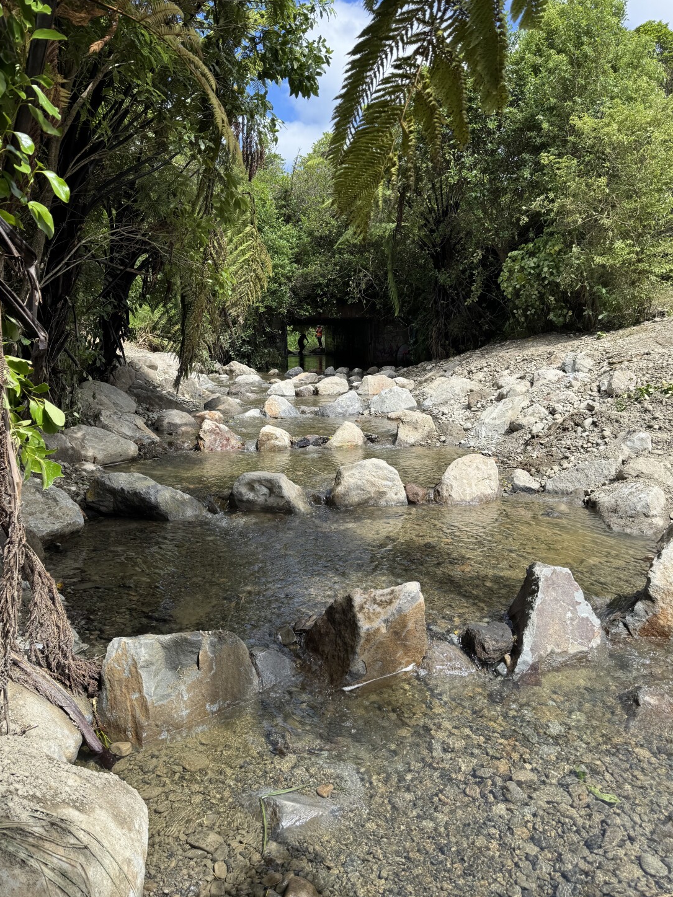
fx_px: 648
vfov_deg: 69.4
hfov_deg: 54.9
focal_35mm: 25
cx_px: 336
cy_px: 441
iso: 80
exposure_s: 1/1818
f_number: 1.78
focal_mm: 6.76
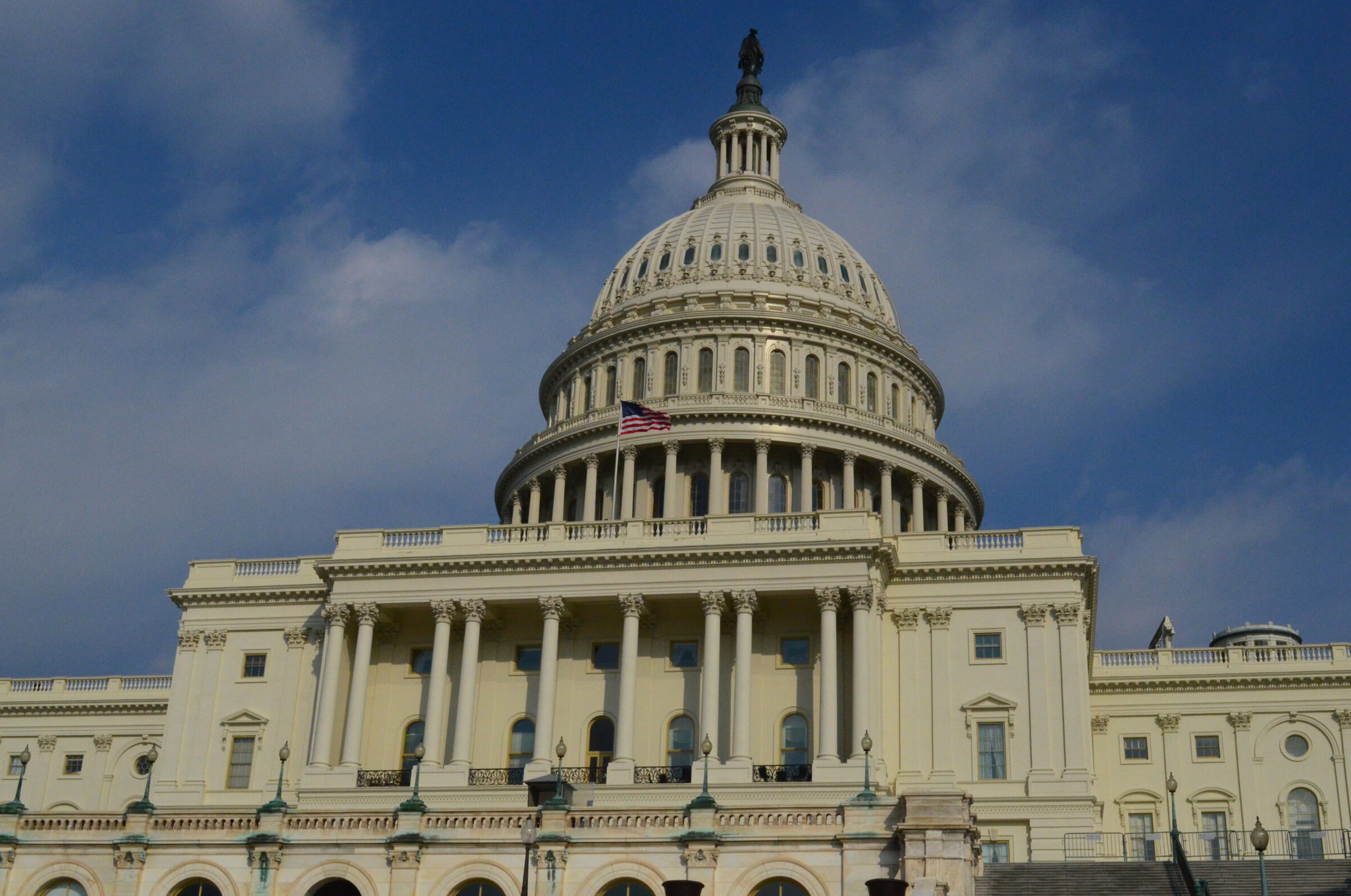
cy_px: 428
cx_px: 704
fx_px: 1685
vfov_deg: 29.7
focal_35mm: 45
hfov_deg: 43.7
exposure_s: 1/4000
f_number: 16
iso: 2000
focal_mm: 28
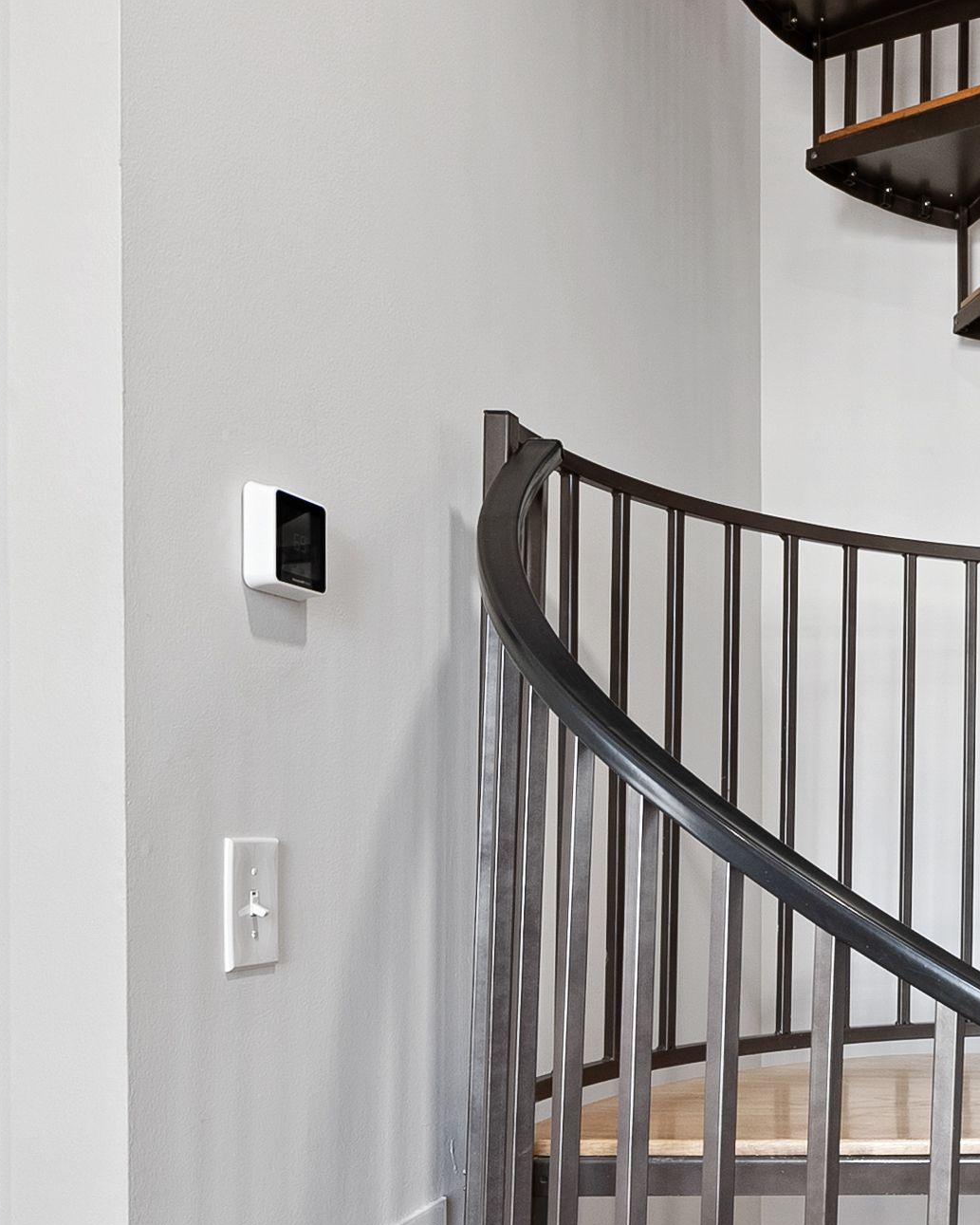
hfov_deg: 33.7
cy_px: 735
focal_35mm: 37
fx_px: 1341
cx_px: 1132
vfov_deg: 48.8
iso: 400
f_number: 7.1
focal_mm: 12
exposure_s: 1/4
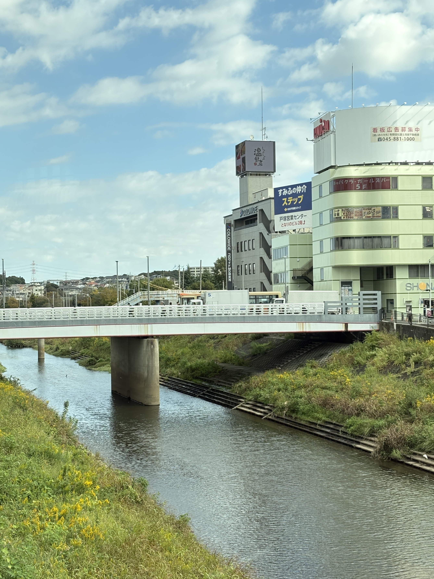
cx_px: 217
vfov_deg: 36.8
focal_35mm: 52
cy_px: 290
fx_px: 869
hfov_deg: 28.0
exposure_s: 1/756
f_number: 1.6
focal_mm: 5.96
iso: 50
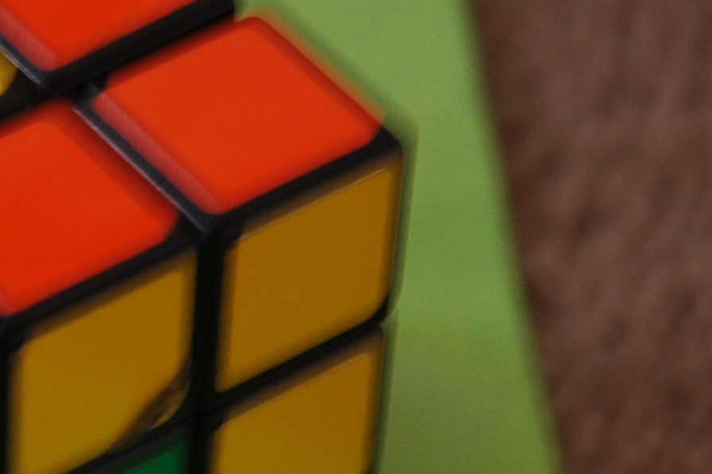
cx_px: -215
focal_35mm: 352
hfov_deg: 5.8
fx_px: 6958
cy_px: 403
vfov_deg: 3.9
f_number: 4.5
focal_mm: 70
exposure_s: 1/10
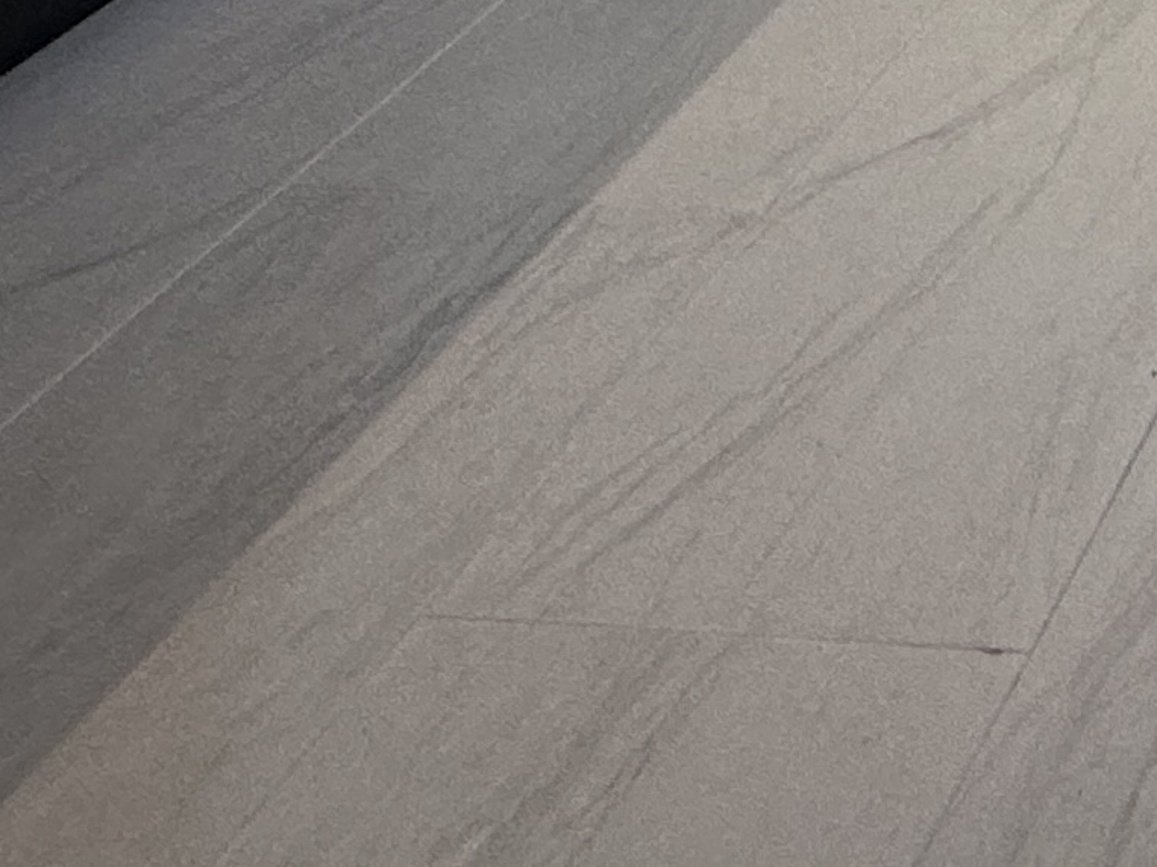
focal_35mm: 74
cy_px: -1296
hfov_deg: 20.1
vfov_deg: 13.5
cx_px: 2003
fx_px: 2473
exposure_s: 1/120
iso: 125
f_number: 2.2
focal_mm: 2.22
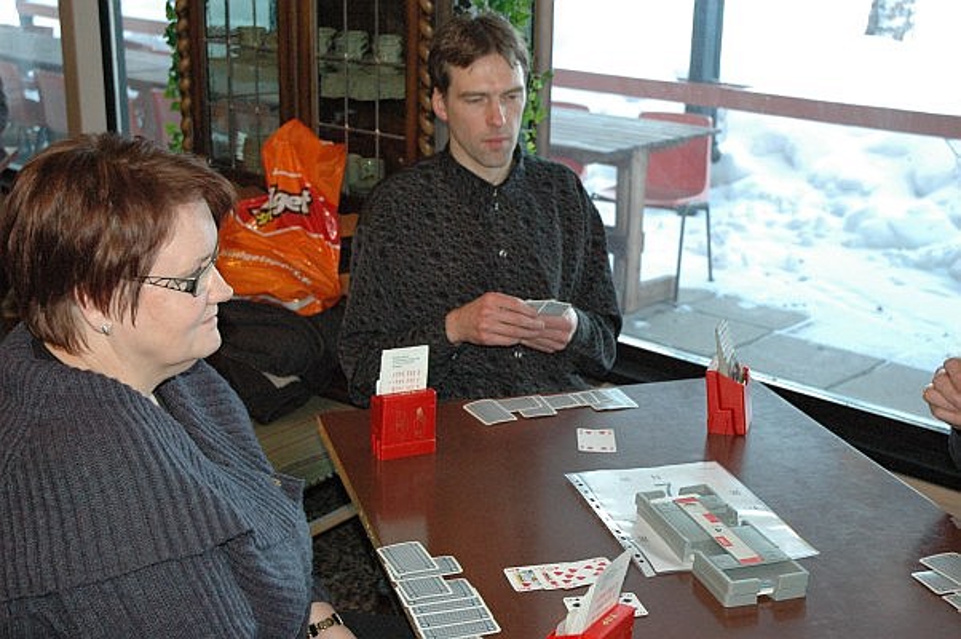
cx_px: 480
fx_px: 1360
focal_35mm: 51
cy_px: 320
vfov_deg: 26.4
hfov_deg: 38.9
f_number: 5
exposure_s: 1/80
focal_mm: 34
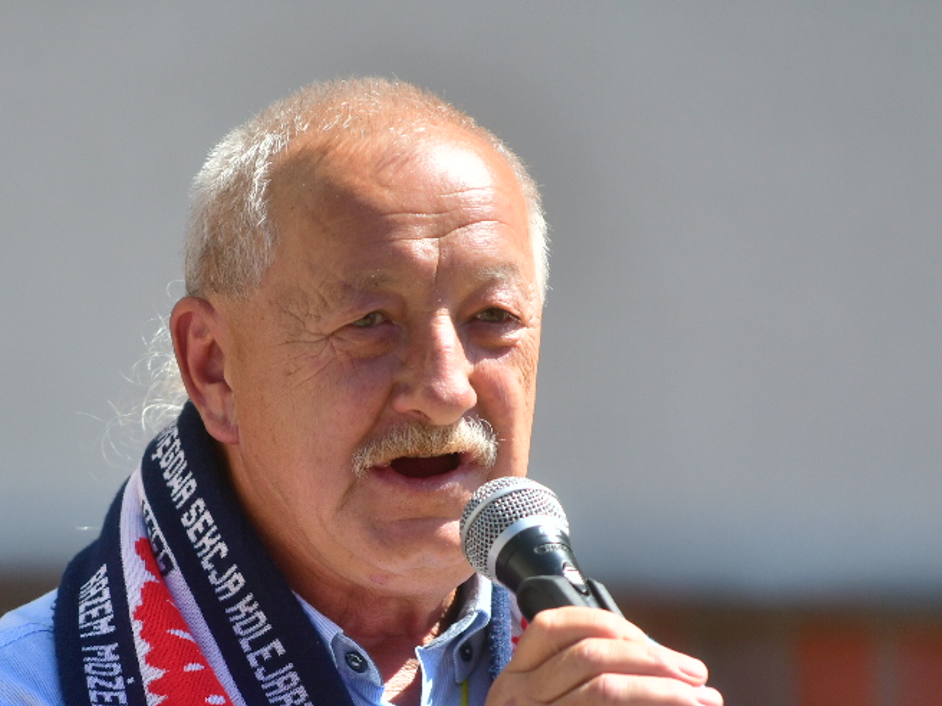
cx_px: 365
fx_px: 12926
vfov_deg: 3.1
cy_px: 703
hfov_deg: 4.2
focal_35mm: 475
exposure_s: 1/2500
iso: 110
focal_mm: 200
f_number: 2.8
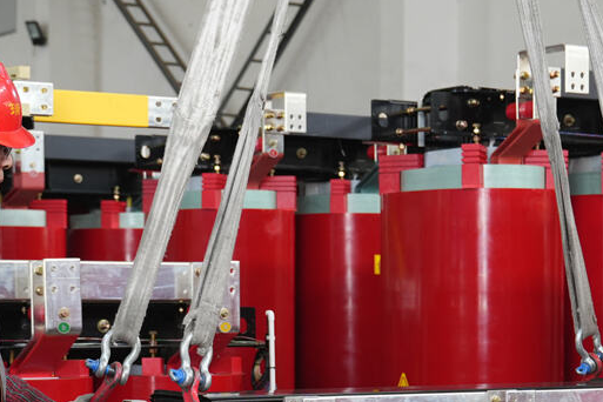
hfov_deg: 17.9
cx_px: 364
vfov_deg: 11.9
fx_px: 1909
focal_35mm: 114
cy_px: 401
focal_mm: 45
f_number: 4
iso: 640
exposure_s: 1/160
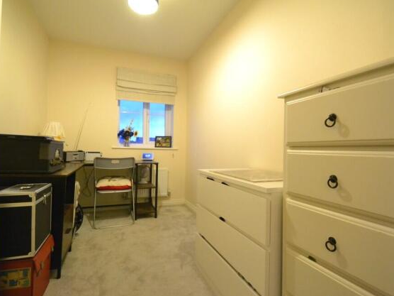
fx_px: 193
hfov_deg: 91.0
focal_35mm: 17
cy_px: 144
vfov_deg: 74.7
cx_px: 202
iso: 3200
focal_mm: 10
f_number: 3.5
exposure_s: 1/30
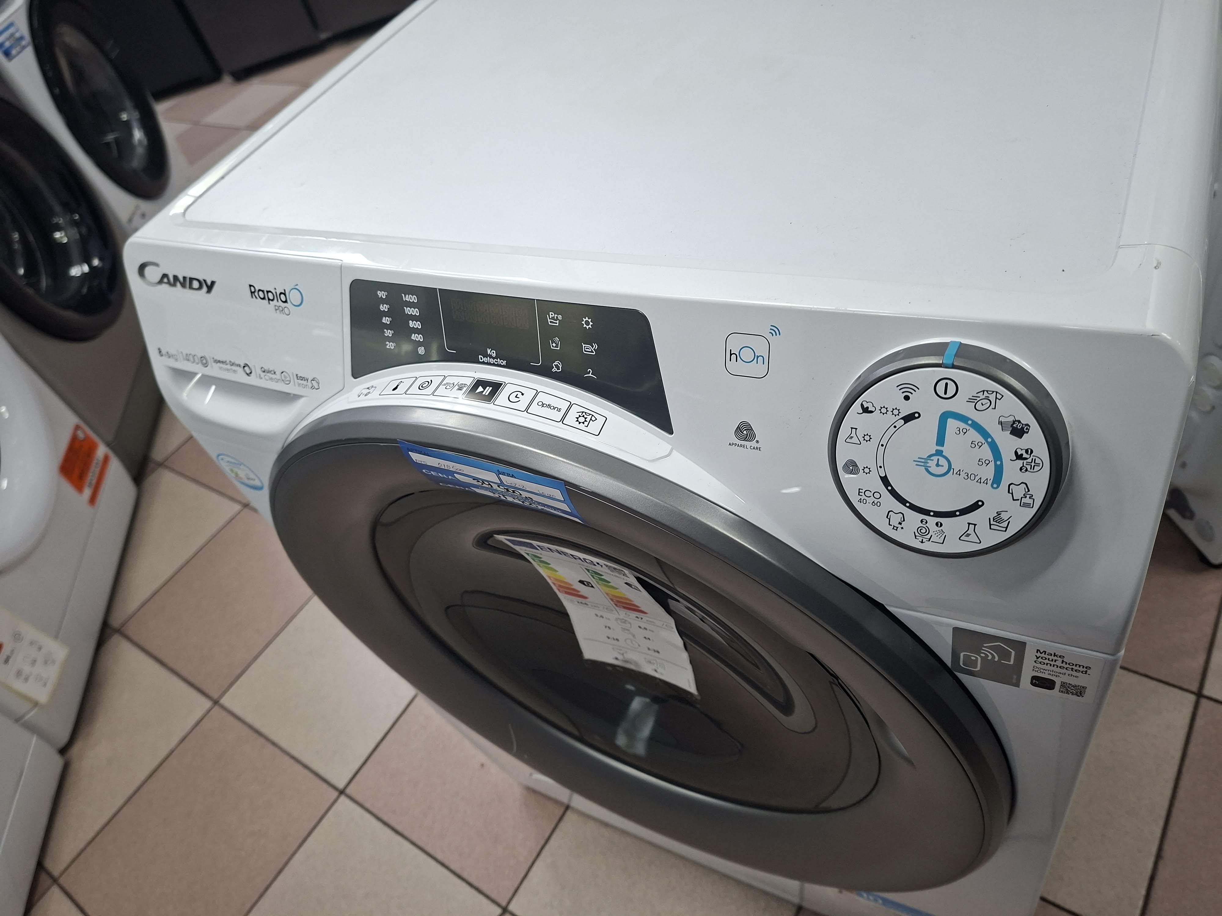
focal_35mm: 23
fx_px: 812
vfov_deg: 58.9
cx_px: 611
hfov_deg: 73.9
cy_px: 458
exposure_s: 1/100
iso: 250
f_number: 1.8
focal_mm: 5.54
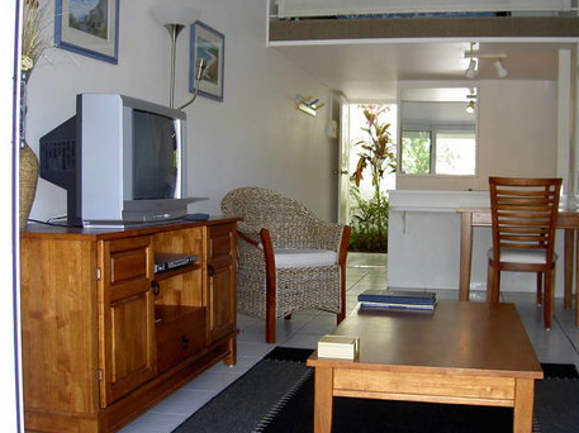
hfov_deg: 45.8
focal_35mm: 41
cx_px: 298
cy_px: 224
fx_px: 685
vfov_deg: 35.1
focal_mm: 8
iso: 100
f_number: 2.8
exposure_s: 1/59.5
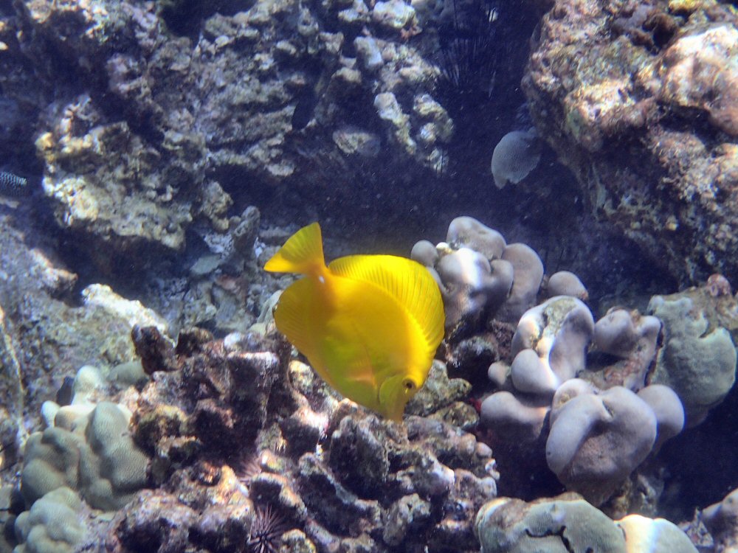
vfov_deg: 16.2
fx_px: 1940
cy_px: 276
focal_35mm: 91
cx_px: 369
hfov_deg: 21.5
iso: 100
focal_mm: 16.48
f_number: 4.7
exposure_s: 1/250
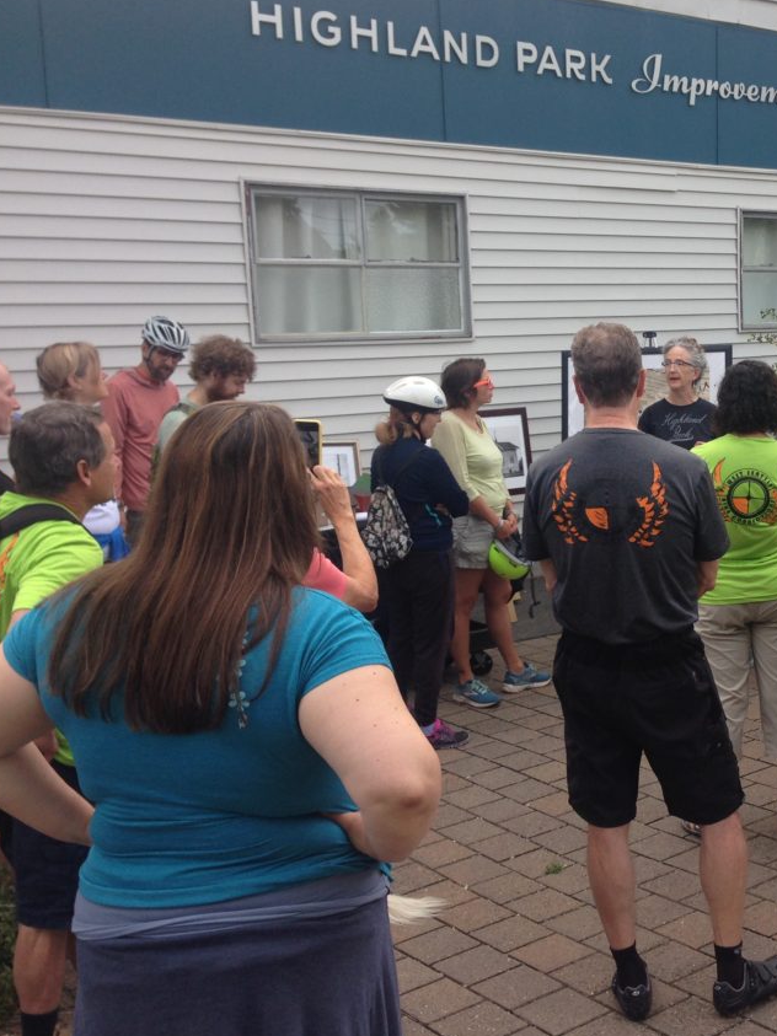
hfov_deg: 30.1
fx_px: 1407
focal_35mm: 47
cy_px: 525
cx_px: 626
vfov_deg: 40.4
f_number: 2.4
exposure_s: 1/393
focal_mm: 4.12
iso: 50
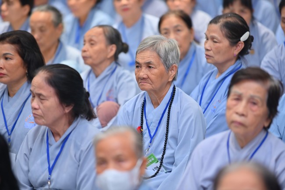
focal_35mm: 200
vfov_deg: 6.9
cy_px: 95
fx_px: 1583
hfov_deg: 10.3
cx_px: 142
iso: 800
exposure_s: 1/125
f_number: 2.8
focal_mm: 200
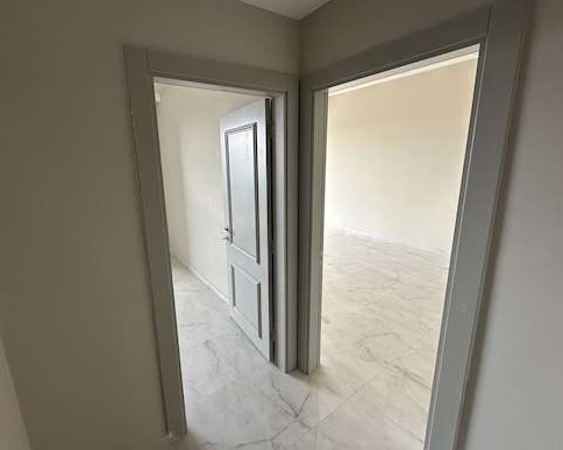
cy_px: 215
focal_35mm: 16
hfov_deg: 92.7
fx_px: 267
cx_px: 248
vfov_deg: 80.3
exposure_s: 1/99
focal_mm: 2.22
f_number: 2.2
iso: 64
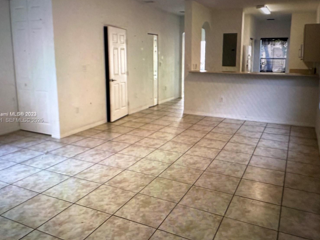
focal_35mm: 26
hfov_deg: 67.2
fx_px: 240
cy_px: 121
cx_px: 149
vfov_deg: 53.1
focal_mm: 2.22
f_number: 2.2
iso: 200
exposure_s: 1/120
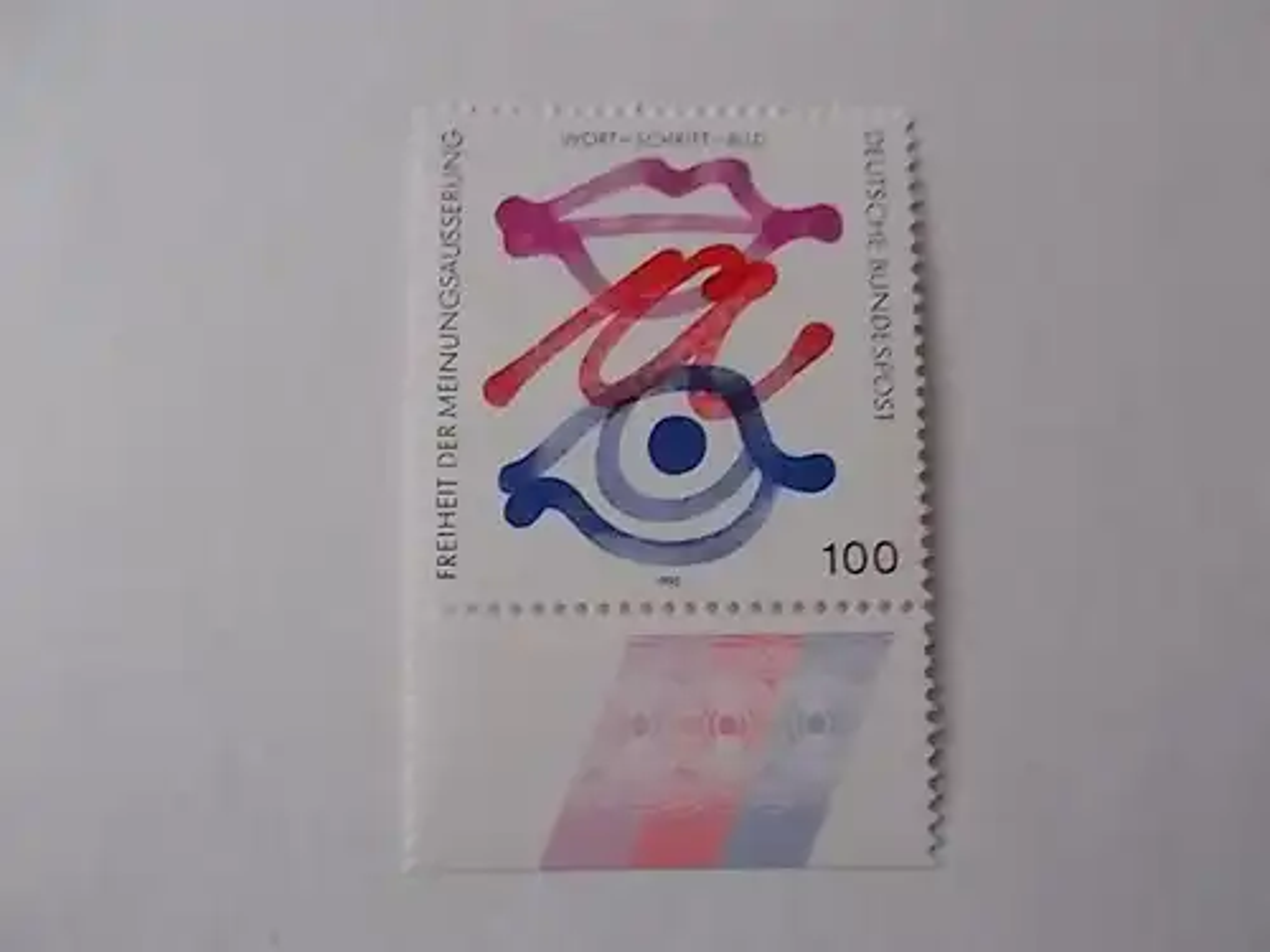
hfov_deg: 67.3
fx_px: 954
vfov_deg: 53.1
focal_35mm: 26
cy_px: 476
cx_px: 635
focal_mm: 4.6
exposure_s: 1/10
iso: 200
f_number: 3.2
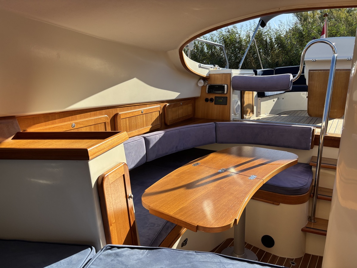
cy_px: 134
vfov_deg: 53.1
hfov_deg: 67.3
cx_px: 178
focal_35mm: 26
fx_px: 268
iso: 50
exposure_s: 1/1721
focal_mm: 5.96
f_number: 1.6
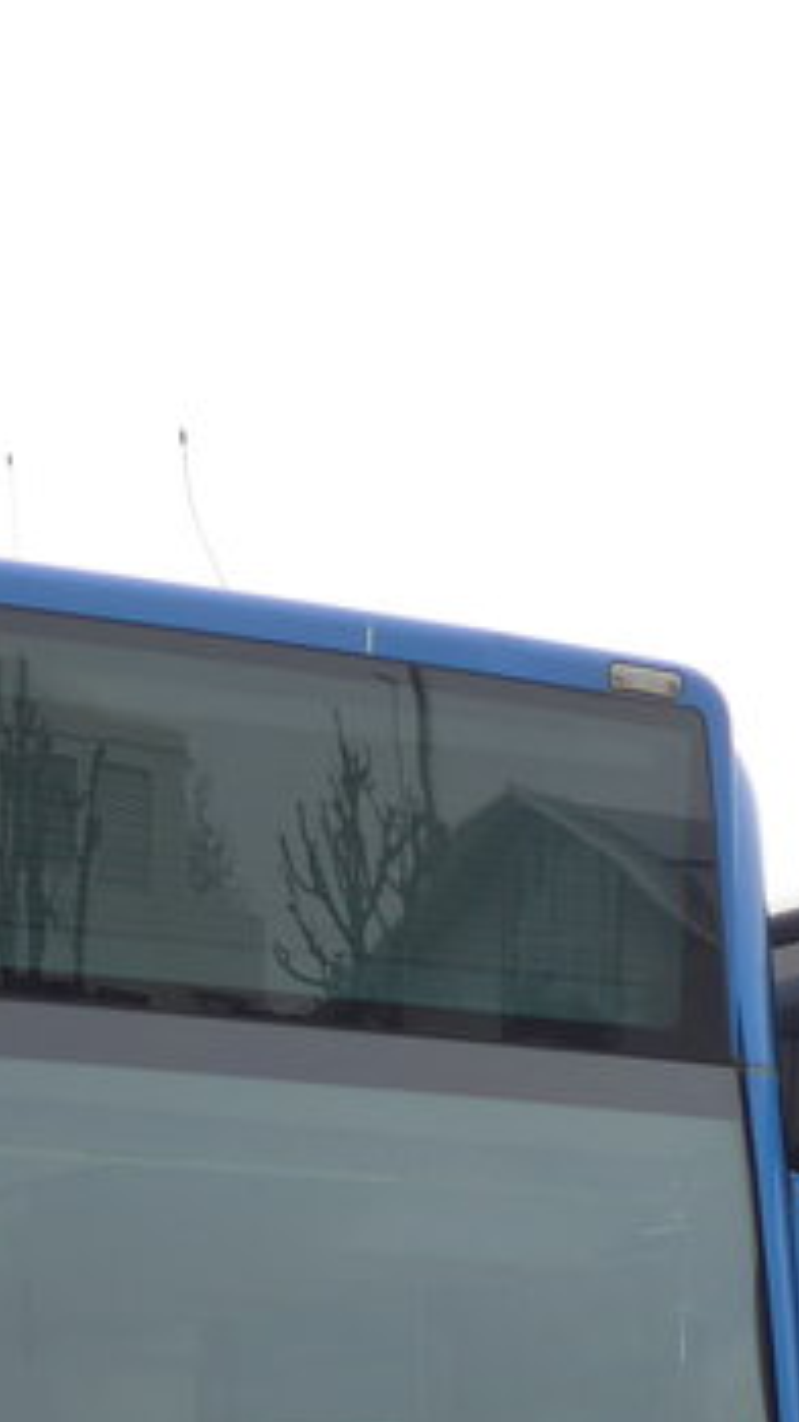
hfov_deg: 8.8
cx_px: -412
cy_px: 1614
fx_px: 5091
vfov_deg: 15.4
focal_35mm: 135
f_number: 2.8
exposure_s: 1/250
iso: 80
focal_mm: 7.5
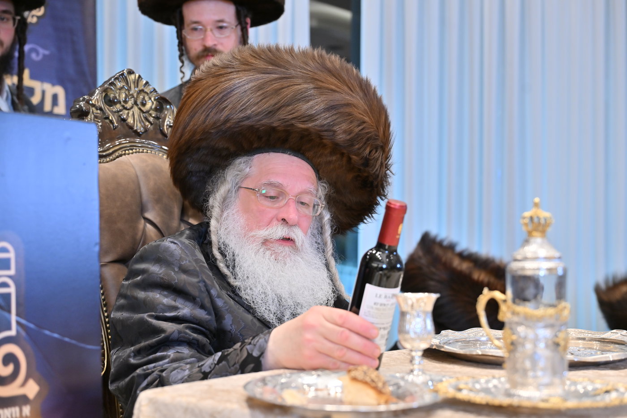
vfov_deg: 24.2
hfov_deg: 35.6
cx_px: 314
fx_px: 975
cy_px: 209
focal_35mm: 56
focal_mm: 56
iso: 640
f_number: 4
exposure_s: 1/250
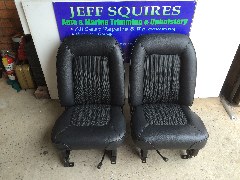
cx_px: 120
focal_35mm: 30
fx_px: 208
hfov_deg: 60.0
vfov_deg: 46.8
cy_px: 90
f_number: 2.2
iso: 40
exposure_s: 1/60
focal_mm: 4.12
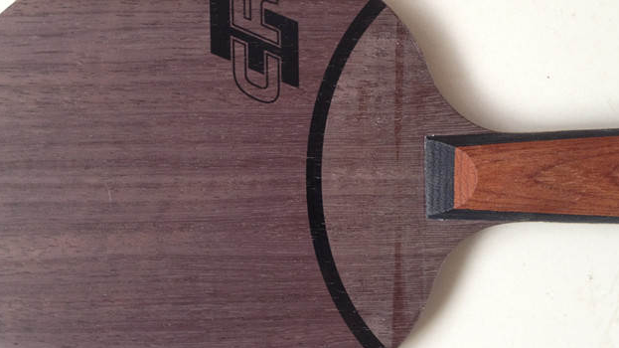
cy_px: 179
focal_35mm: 49
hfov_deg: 42.1
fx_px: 804
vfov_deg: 24.4
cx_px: 323
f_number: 2.4
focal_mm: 4.28
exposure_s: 1/24
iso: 50
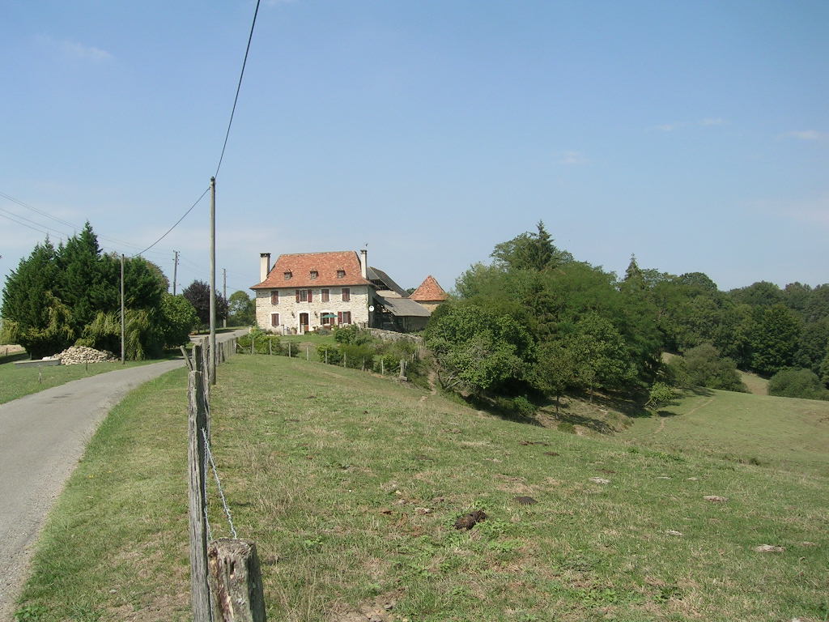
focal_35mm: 35
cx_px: 414
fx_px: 838
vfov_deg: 40.7
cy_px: 311
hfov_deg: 52.6
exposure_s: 1/438
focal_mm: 5.4
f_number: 4.8
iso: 50
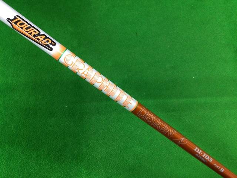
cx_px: 118
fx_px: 212
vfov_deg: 45.4
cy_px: 89
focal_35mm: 31
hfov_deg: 58.4
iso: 125
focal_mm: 3.3
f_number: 2.4
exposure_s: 1/30
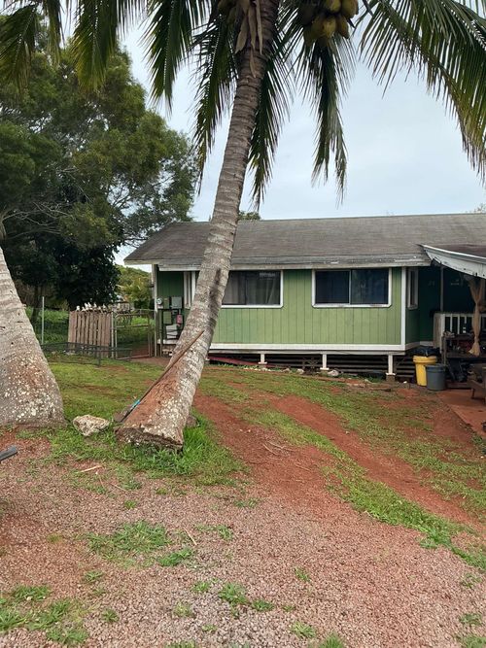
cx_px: 243
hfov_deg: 48.2
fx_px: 543
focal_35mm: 29
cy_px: 324
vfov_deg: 61.7
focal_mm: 3
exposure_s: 1/562
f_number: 1.8
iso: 25
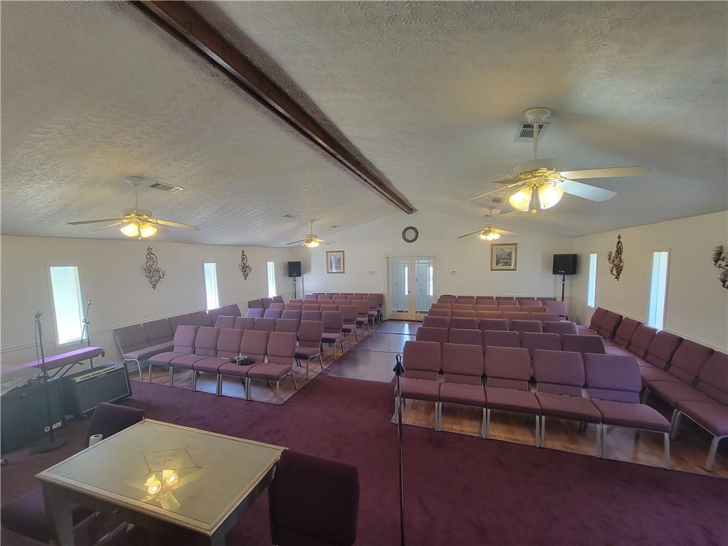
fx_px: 273
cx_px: 364
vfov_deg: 89.9
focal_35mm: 13
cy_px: 273
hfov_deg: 106.2
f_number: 2.2
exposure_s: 1/60
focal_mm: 2.2
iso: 250
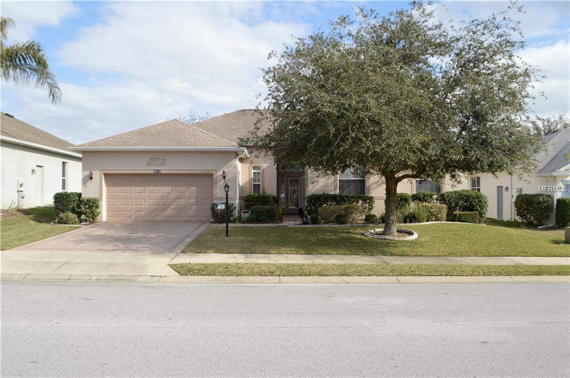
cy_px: 189
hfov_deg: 67.4
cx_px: 285
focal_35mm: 27
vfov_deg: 47.8
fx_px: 427
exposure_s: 1/200
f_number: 8
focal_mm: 18
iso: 100
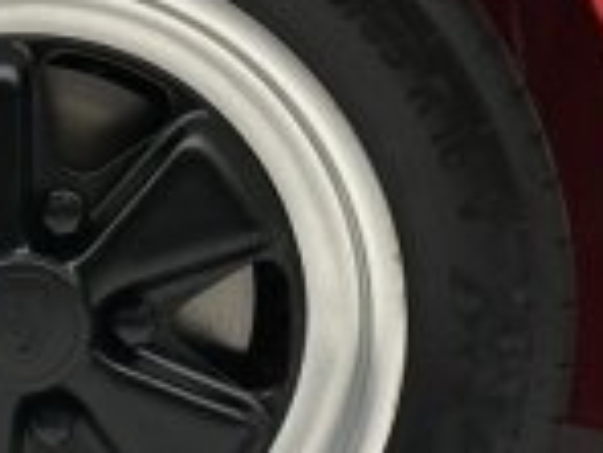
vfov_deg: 7.2
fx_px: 3606
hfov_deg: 9.4
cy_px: 102
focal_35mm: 207
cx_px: -187
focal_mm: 6.76
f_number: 1.78
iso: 250
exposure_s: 1/99
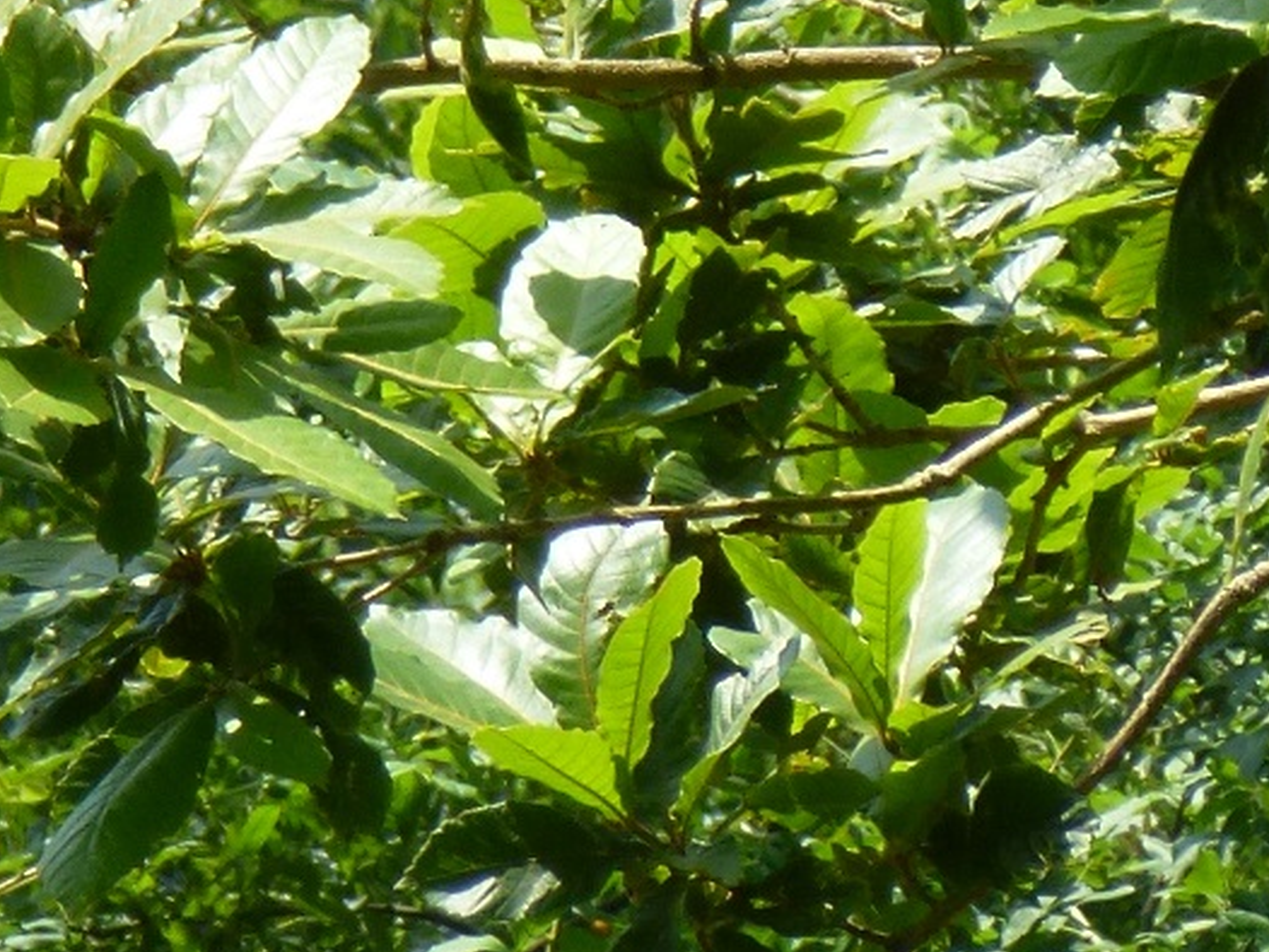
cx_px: 217
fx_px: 52887
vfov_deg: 1.0
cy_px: 14
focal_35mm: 1442
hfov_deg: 1.4
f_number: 5.9
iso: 100
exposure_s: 1/160
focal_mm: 68.8
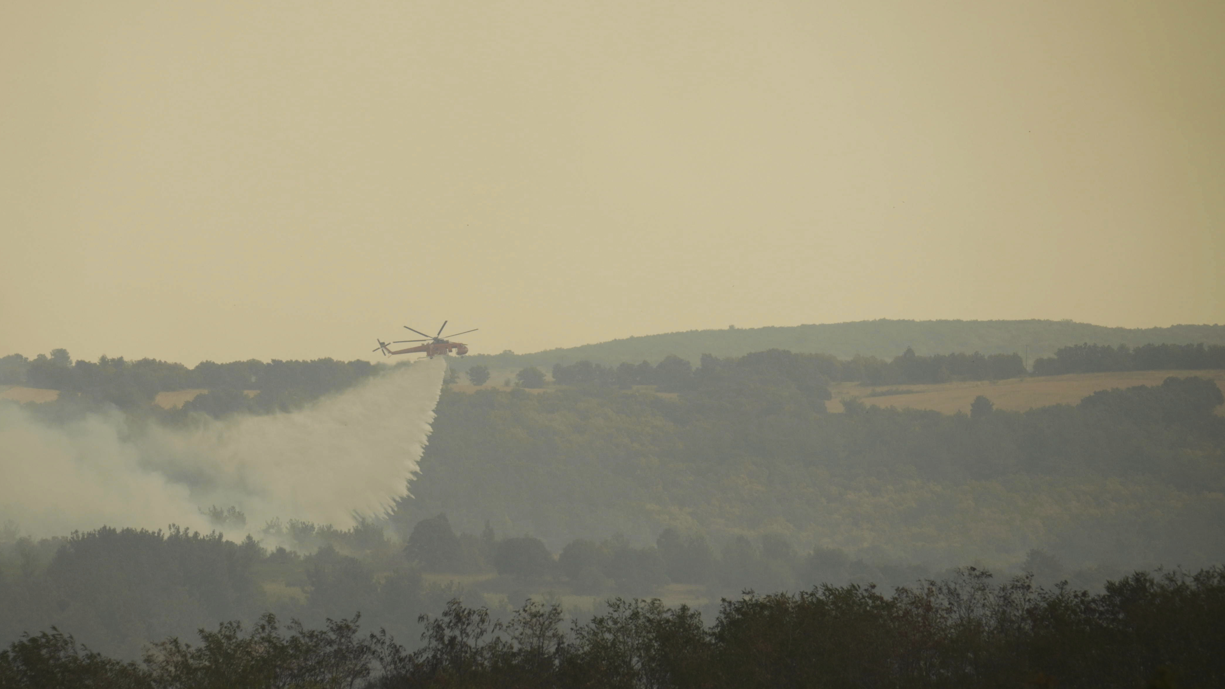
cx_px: 370
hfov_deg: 7.1
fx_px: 9810
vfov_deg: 4.0
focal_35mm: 302
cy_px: 382
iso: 250
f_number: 3.5
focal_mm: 200
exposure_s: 1/2500
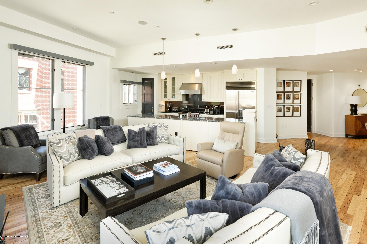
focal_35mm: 18
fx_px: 183
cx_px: 192
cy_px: 115
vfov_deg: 67.3
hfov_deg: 89.9
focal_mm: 17
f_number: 7.1
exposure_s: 1/5
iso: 500
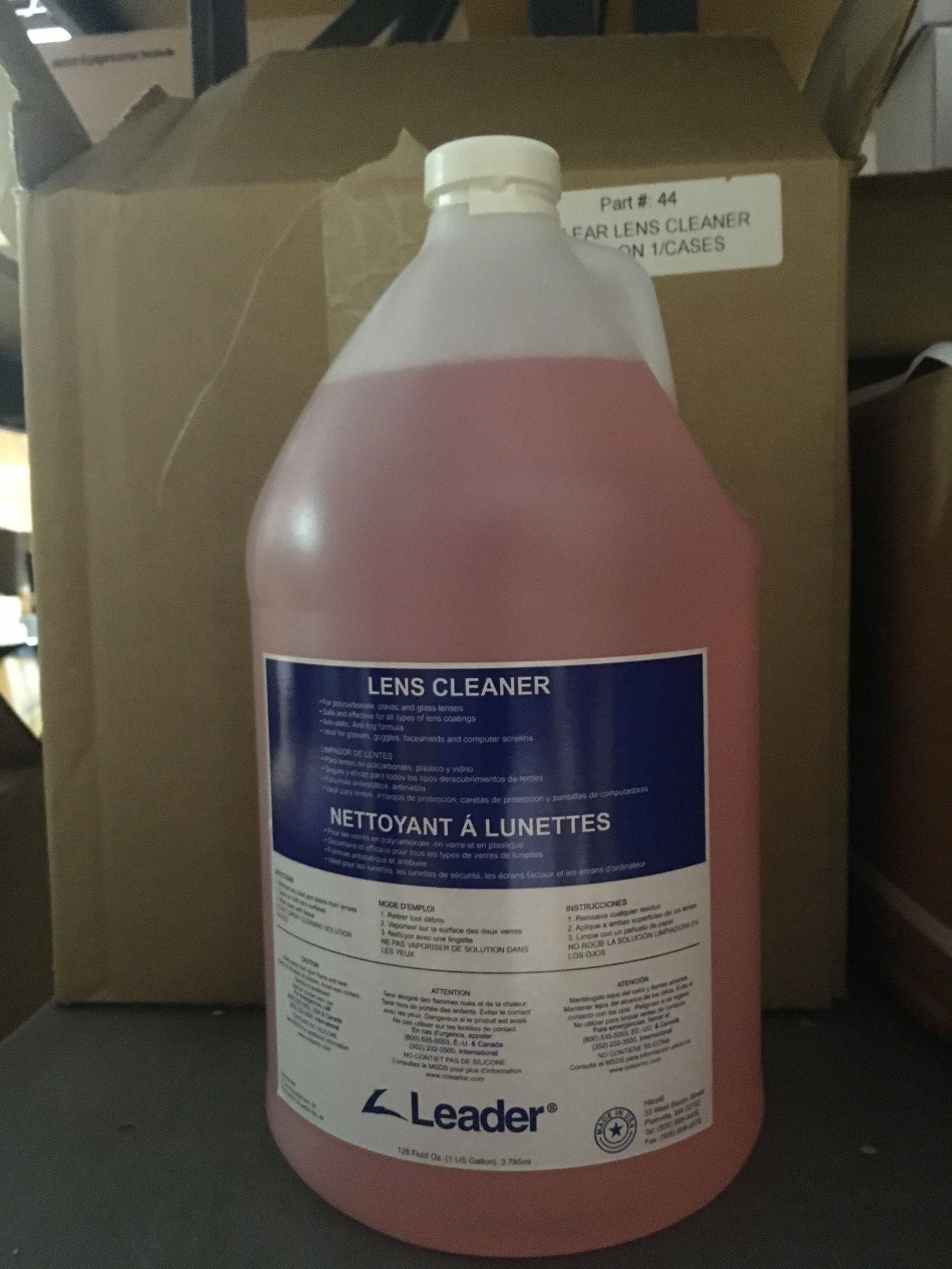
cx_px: 476
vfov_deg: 61.7
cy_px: 634
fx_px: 1063
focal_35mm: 29
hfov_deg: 48.2
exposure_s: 1/17
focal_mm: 4.15
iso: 640
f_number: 2.2
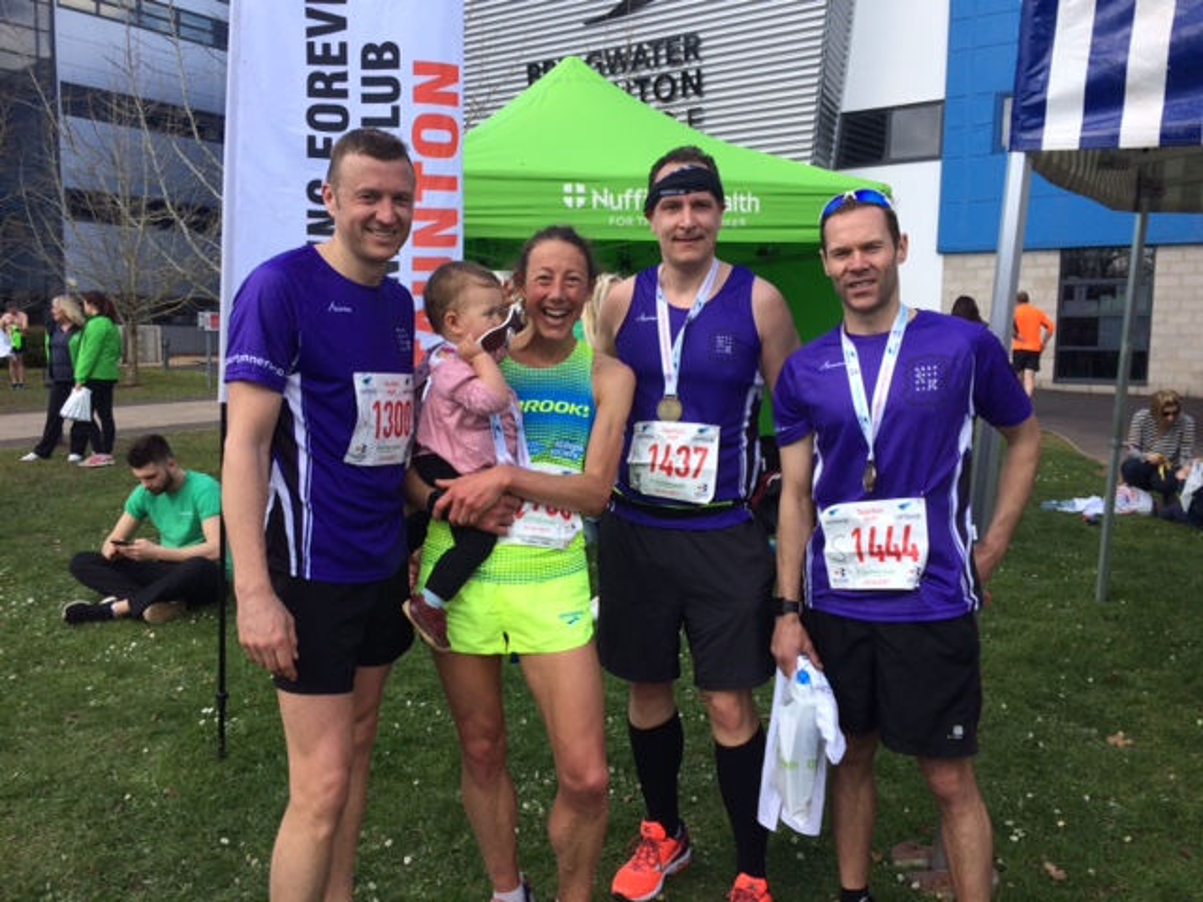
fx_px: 1008
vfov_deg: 48.2
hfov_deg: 61.7
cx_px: 602
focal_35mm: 29
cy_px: 451
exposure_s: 1/672
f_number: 2.2
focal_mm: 4.15
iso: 32
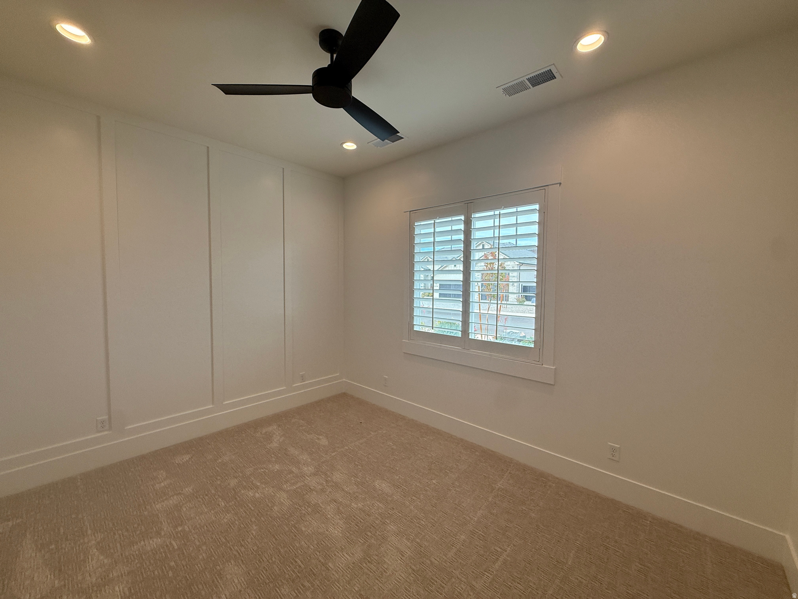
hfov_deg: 102.1
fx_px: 323
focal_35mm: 14
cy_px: 300
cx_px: 399
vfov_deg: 85.7
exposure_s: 1/167
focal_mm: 2.22
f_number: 2.2
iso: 64
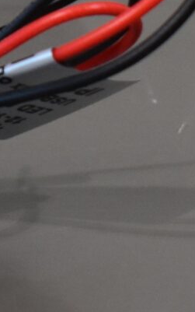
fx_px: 4555
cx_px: -188
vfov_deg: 3.9
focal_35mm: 536
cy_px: -69
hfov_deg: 2.4
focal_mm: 55
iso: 800
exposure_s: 1/125
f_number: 5.6
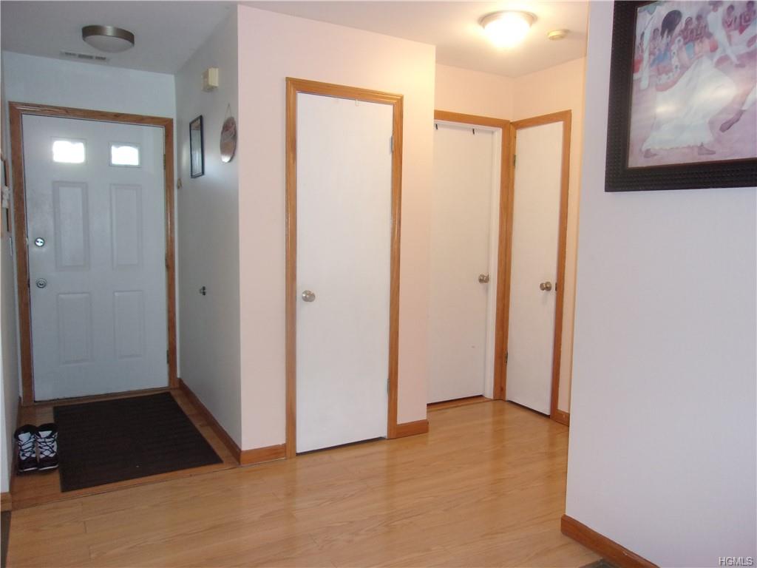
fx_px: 590
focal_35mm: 27
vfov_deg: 51.4
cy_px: 284
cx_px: 378
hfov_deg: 65.3
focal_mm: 4.9
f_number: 3
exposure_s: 1/34
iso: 200
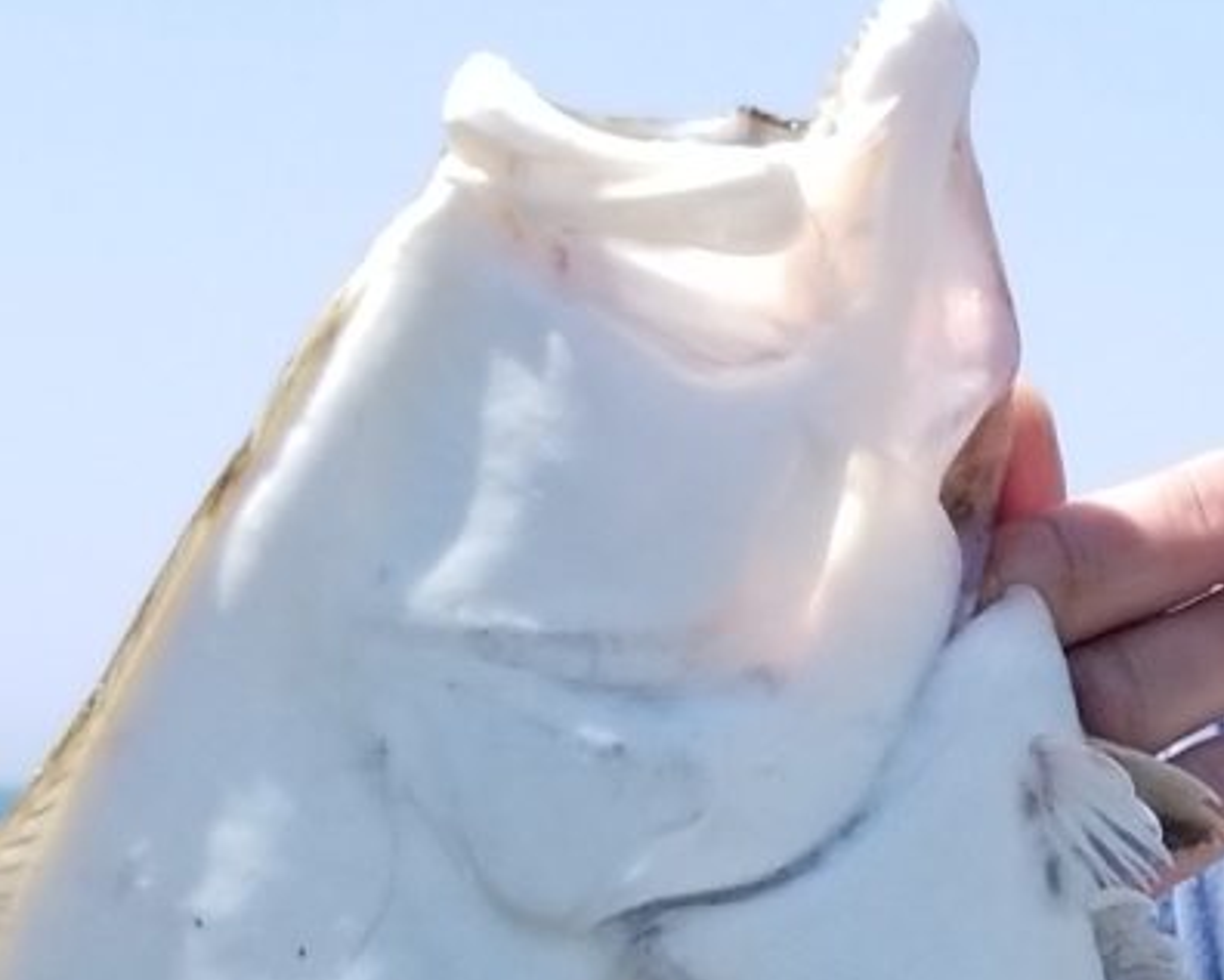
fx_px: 5942
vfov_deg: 9.4
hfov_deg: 11.3
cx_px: 1824
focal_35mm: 164
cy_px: 980
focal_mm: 4.25
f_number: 1.7
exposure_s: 1/1648
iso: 50
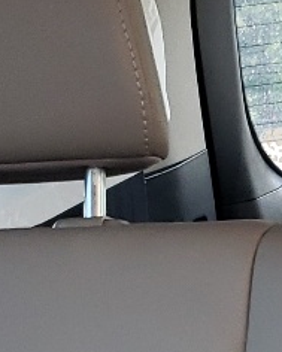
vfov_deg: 11.0
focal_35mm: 172
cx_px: 577
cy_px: 434
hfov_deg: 8.5
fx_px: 1793
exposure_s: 1/120
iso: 92
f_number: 1.5
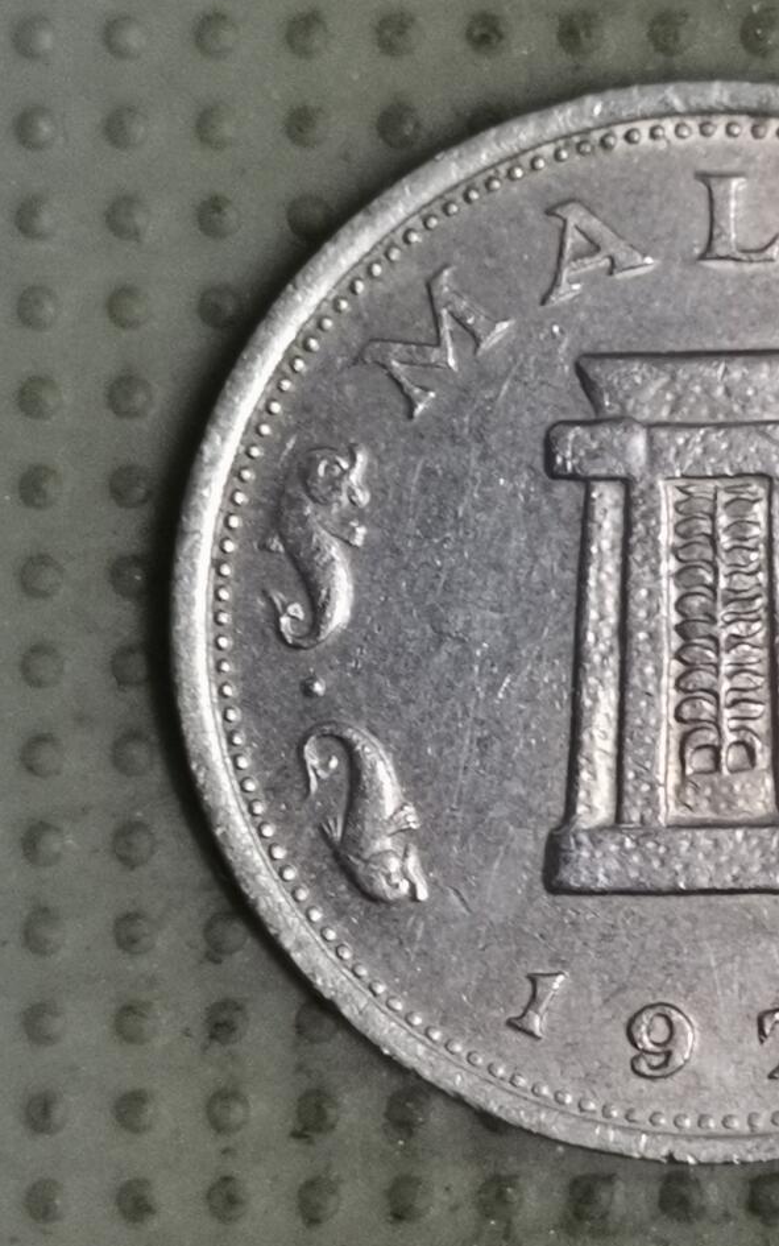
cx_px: 658
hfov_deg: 12.4
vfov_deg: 19.8
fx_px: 3565
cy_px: 680
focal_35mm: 105
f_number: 1.8
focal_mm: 4.75
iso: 400
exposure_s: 1/25.7
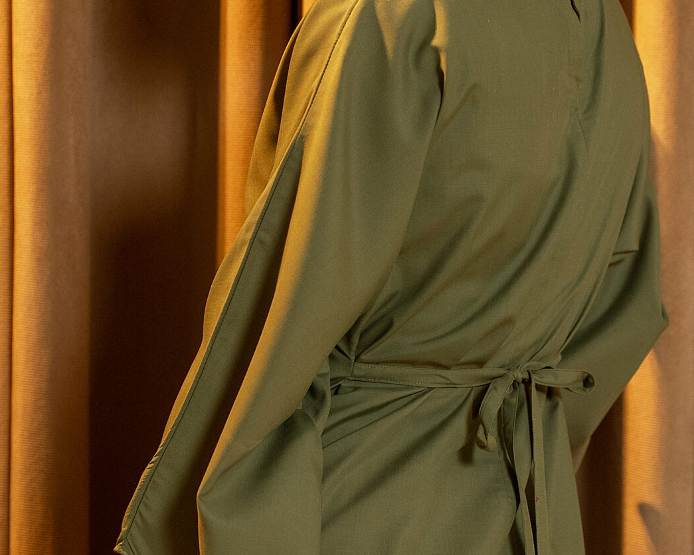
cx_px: 359
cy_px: 330
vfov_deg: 11.2
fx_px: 2834
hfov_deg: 14.0
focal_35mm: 138
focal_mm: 60
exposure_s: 1/100
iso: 1000
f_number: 2.8
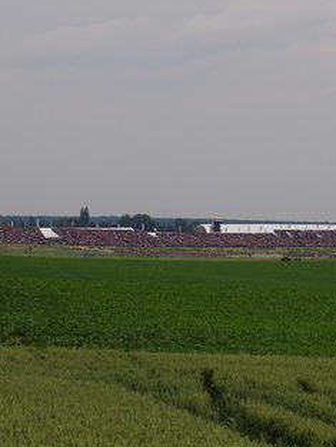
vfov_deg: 10.2
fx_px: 2496
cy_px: 232
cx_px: 292
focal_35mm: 193
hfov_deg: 7.7
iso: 400
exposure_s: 1/125
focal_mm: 70
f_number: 11
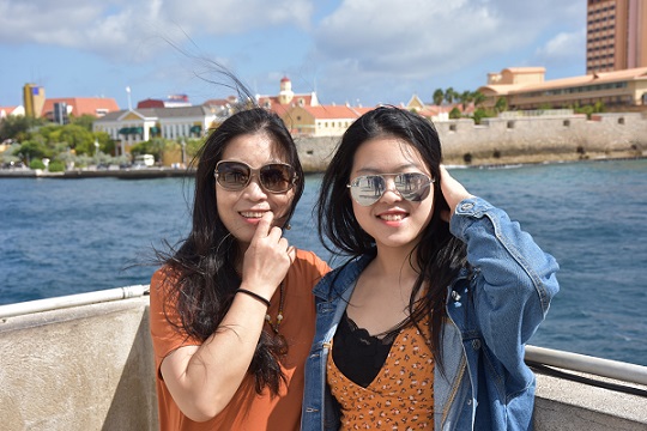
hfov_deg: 35.1
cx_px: 324
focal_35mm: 57
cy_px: 216
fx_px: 1024
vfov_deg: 23.8
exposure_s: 1/500
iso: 200
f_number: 8
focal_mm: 38
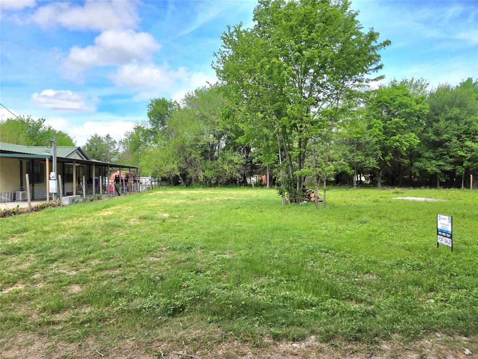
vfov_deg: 58.9
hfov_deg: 73.9
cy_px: 180
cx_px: 239
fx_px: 318
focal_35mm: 23
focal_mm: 6.3
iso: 80
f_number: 1.7
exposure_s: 1/3333
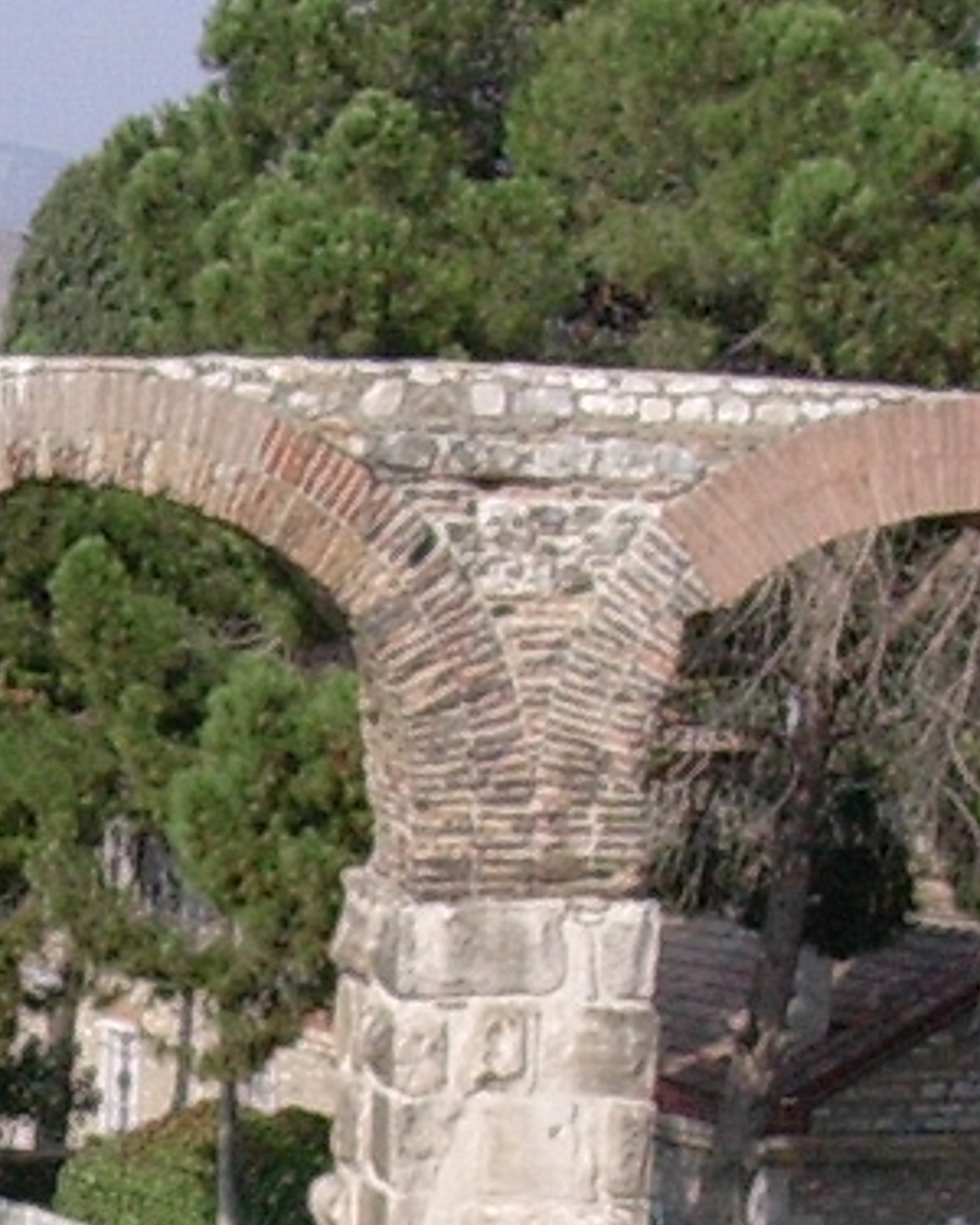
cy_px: 1493
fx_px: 5583
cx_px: -657
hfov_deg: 9.6
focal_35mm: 154
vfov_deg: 12.2
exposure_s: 1/384
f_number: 5.4
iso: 70
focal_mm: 5.6
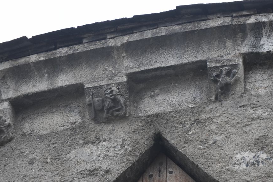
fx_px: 2767
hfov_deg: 5.6
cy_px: 90
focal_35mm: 365
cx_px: 159
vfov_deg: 3.8
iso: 1100
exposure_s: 1/500
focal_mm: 200
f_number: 5.6
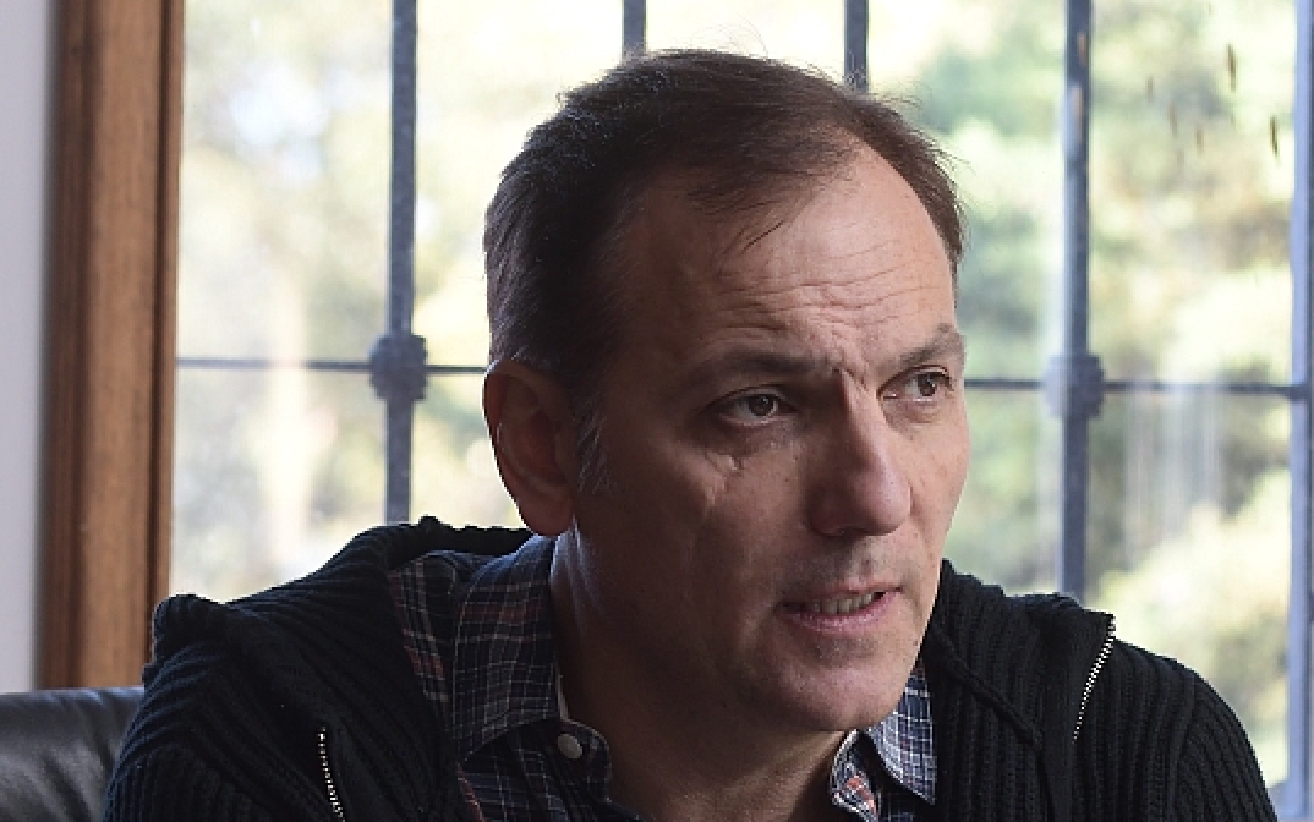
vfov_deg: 5.5
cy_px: 804
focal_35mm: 239
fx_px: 8561
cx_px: 1015
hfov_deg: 8.8
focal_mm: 82
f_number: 5
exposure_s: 1/160
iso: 1000
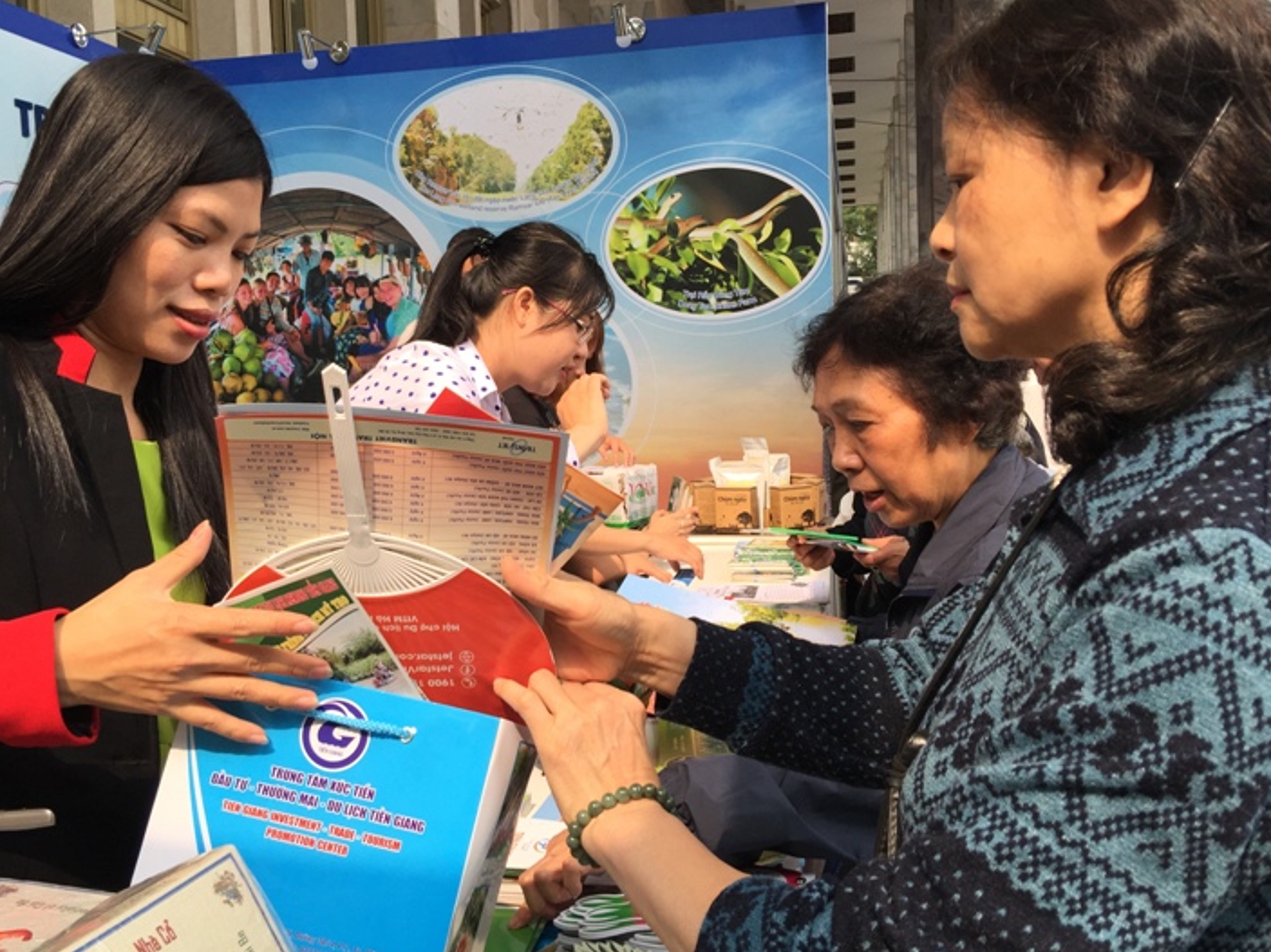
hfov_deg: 55.3
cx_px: 589
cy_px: 441
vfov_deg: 42.9
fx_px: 1211
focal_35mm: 33
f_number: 2.2
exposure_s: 1/542
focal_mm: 4.15
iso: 32
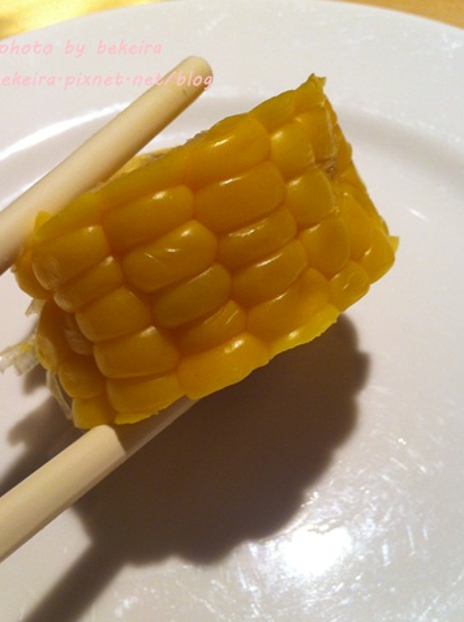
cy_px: 334
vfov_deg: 43.0
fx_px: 789
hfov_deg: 32.7
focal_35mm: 44
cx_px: 201
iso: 80
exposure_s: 1/17
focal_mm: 3.85
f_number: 2.8
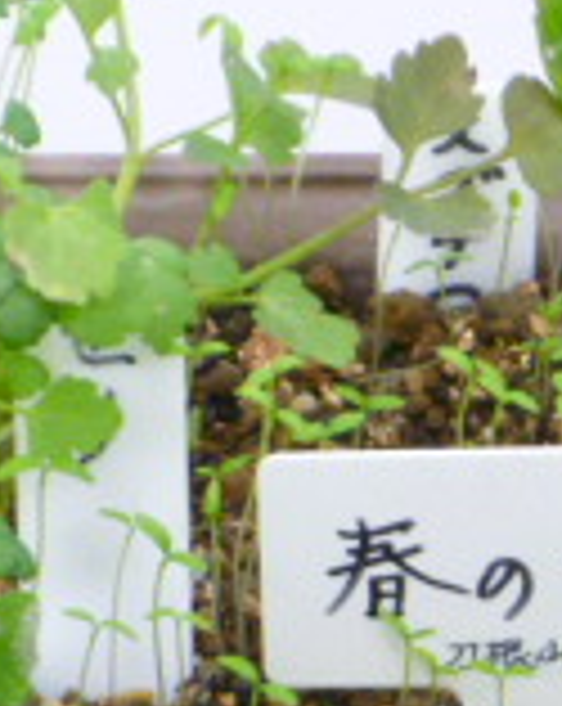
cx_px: 584
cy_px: 764
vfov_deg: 4.9
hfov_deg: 3.9
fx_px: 8153
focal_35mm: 391
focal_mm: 17.4
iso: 400
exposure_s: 1/15
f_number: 5.7
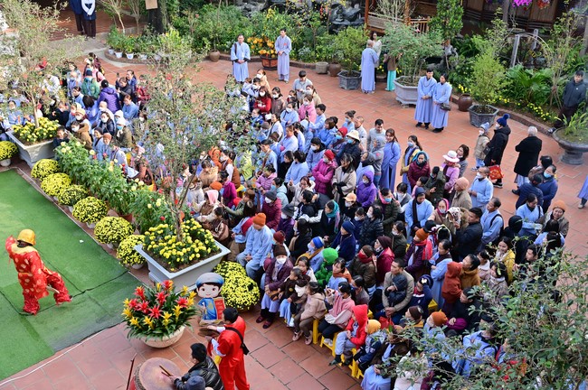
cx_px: 294
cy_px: 195
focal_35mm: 38
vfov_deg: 35.0
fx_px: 620
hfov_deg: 50.7
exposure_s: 1/100
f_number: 5.6
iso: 100
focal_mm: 38
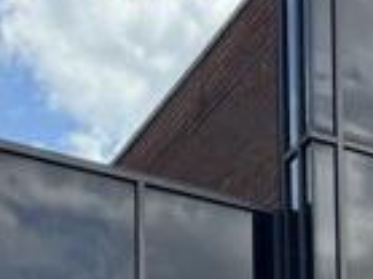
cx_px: 555
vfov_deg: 9.6
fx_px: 1486
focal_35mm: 138
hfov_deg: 13.5
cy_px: 657
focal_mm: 6.76
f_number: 1.78
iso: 80
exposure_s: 1/1425
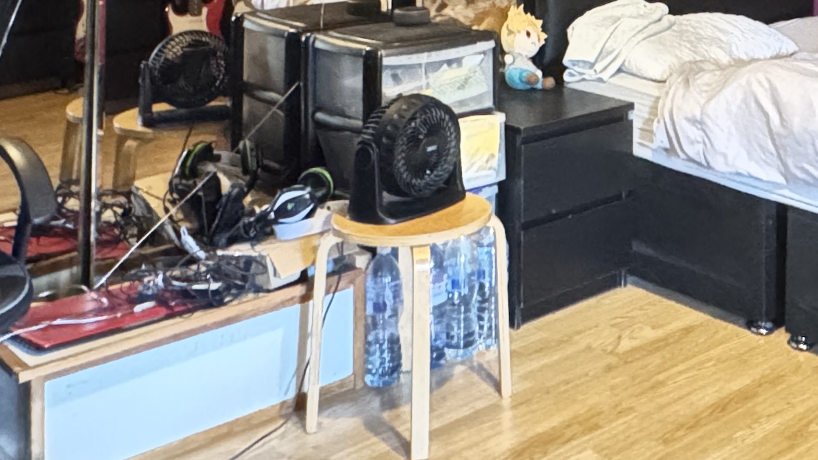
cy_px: -116
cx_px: 737
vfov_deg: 21.2
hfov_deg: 37.3
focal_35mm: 52
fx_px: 1128
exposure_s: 1/17
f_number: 2.2
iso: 2500
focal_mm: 2.22
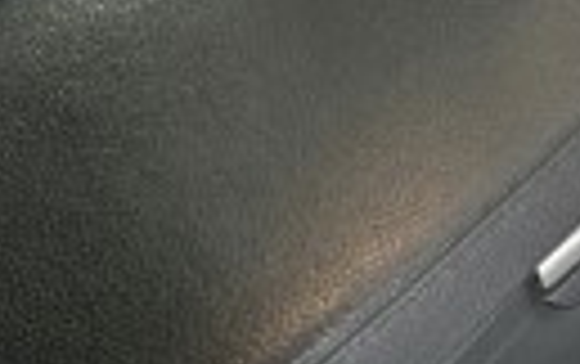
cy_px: -697
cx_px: 751
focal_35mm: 121
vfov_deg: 9.0
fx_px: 1915
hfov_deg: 16.3
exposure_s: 1/33
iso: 640
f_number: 1.7
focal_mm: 6.3
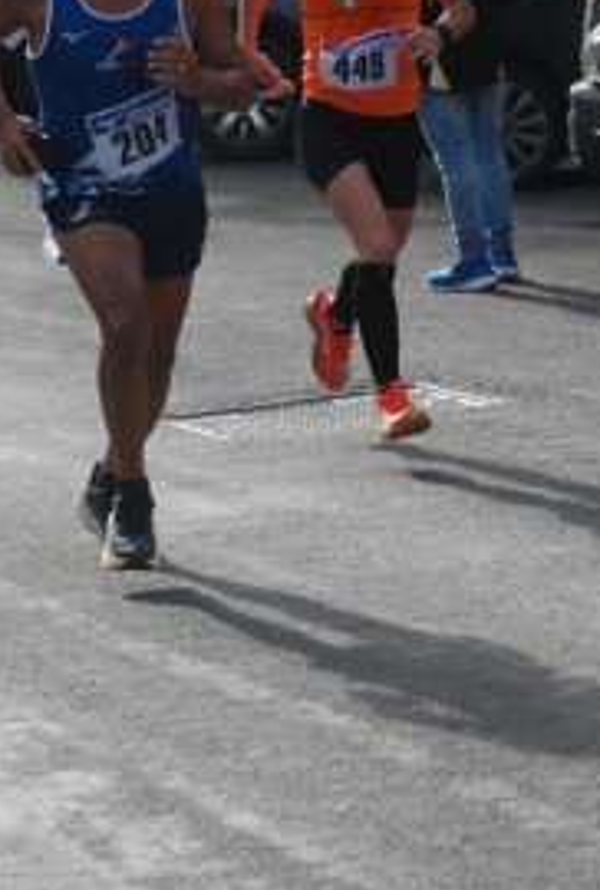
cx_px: 496
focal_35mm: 233
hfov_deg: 5.9
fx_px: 5780
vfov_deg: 8.8
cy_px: 310
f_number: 5.6
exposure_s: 1/1250
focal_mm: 70
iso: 1000
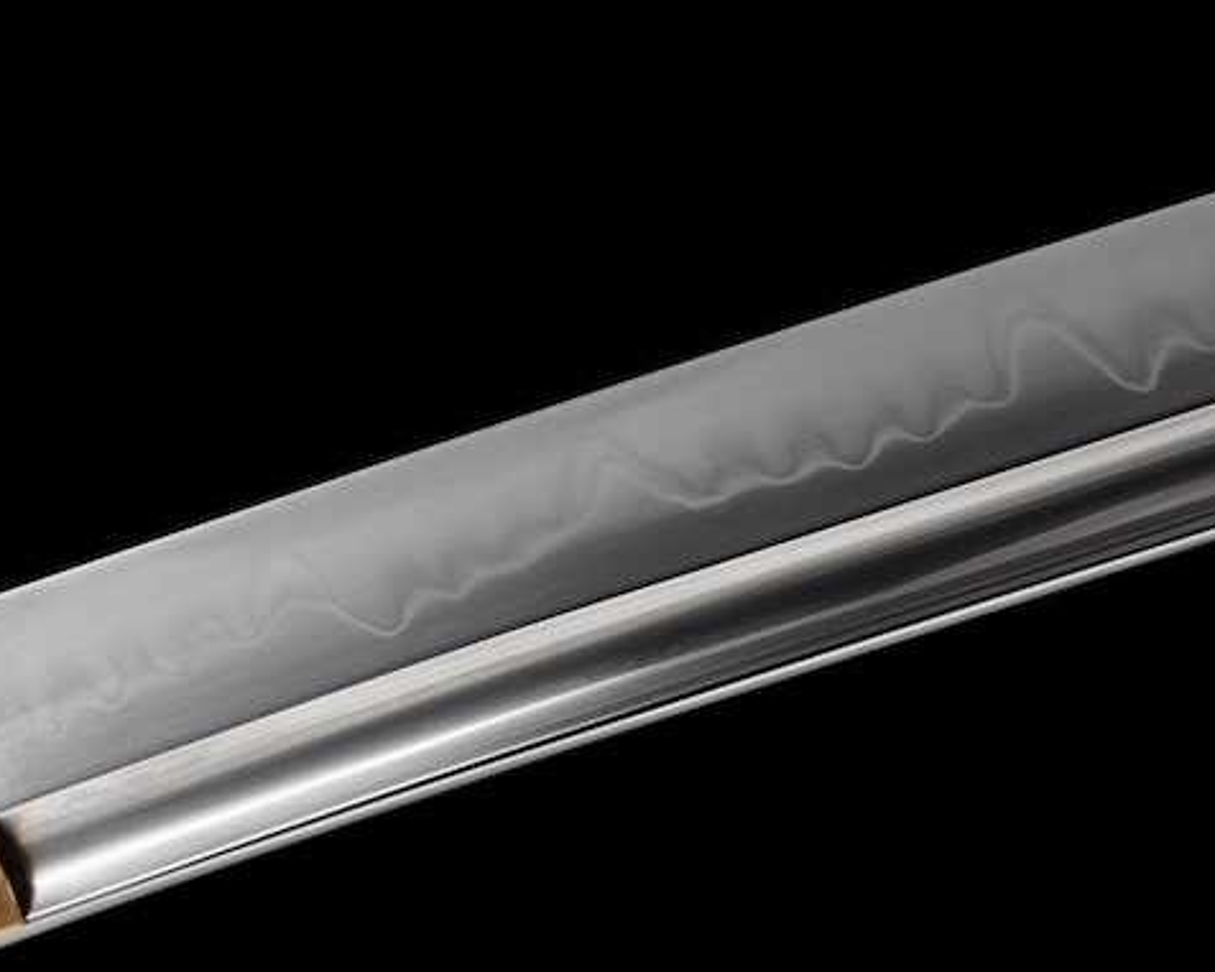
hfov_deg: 13.0
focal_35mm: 148
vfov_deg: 10.4
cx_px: 281
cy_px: 588
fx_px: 5323
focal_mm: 50
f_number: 8
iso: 100
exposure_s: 1/160
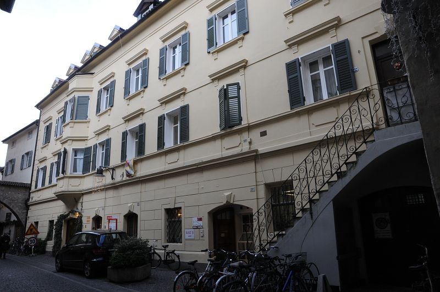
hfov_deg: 73.8
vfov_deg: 53.0
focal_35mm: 24
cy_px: 146
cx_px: 220
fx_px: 293
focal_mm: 16
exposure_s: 1/30
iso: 640
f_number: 16
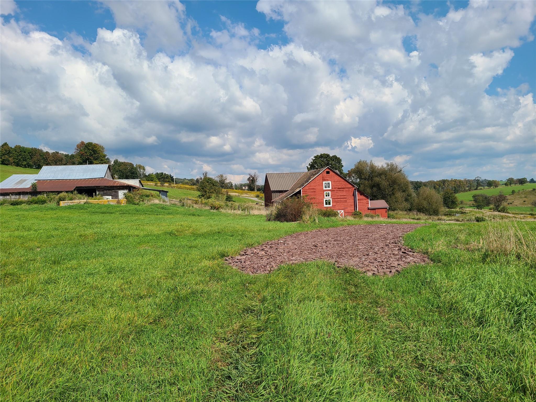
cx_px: 268
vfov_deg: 53.1
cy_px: 201
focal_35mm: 26
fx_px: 403
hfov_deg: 67.3
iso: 40
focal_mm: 5.4
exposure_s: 1/3143
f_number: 1.8
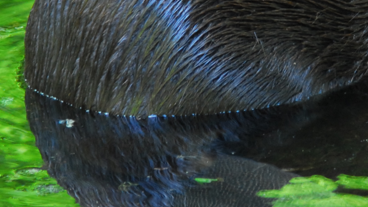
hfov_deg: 1.5
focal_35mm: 1416
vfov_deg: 0.9
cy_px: 9
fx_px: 13816
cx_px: 296
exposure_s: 1/30
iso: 400
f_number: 5.3
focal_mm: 250
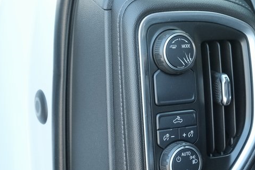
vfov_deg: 15.2
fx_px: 638
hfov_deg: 22.5
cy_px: 103
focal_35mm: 90
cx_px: 183
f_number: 5
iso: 2500
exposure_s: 1/200
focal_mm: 27.7
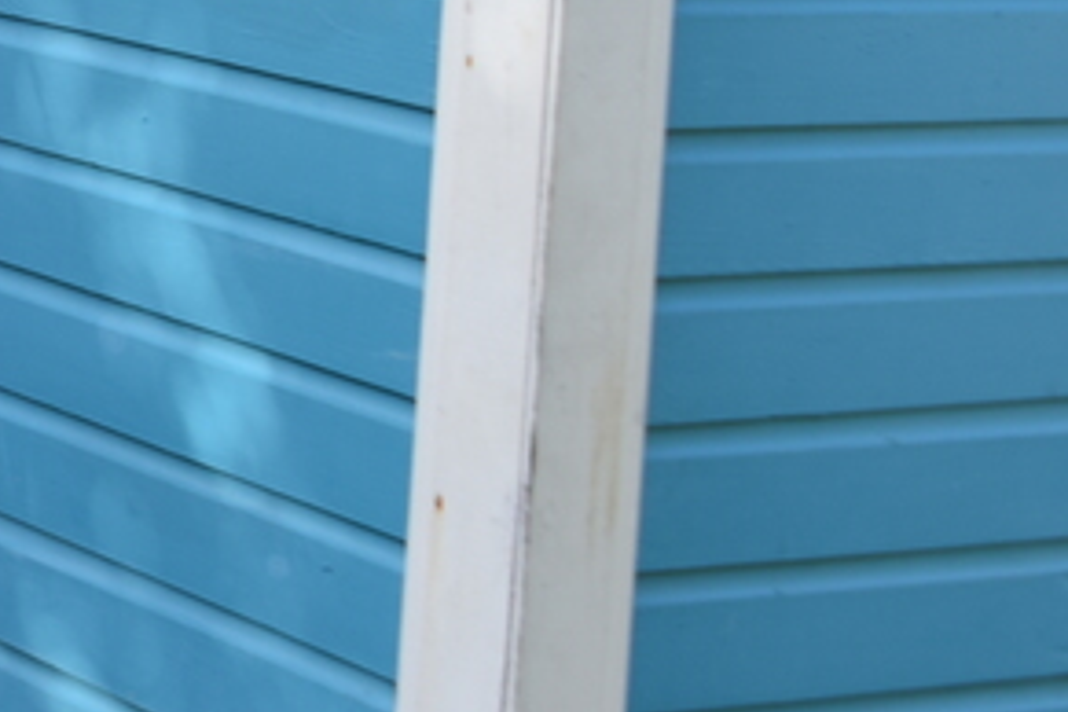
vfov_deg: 10.8
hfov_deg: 13.7
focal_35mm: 123
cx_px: -1200
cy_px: -305
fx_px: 3649
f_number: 6.3
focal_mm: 28
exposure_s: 1/160
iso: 100
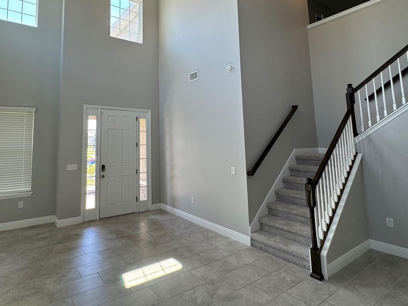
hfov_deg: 80.4
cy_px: 118
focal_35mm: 20
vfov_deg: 65.1
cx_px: 156
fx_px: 236
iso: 100
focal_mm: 2.22
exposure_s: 1/120
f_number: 2.2
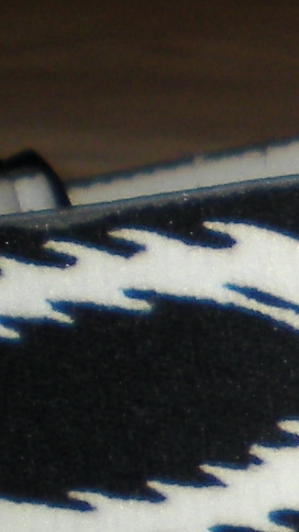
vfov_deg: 9.3
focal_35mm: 233
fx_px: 3286
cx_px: 1318
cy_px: 288
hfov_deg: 4.6
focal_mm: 6.3
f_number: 3.1
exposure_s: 1/60
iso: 64
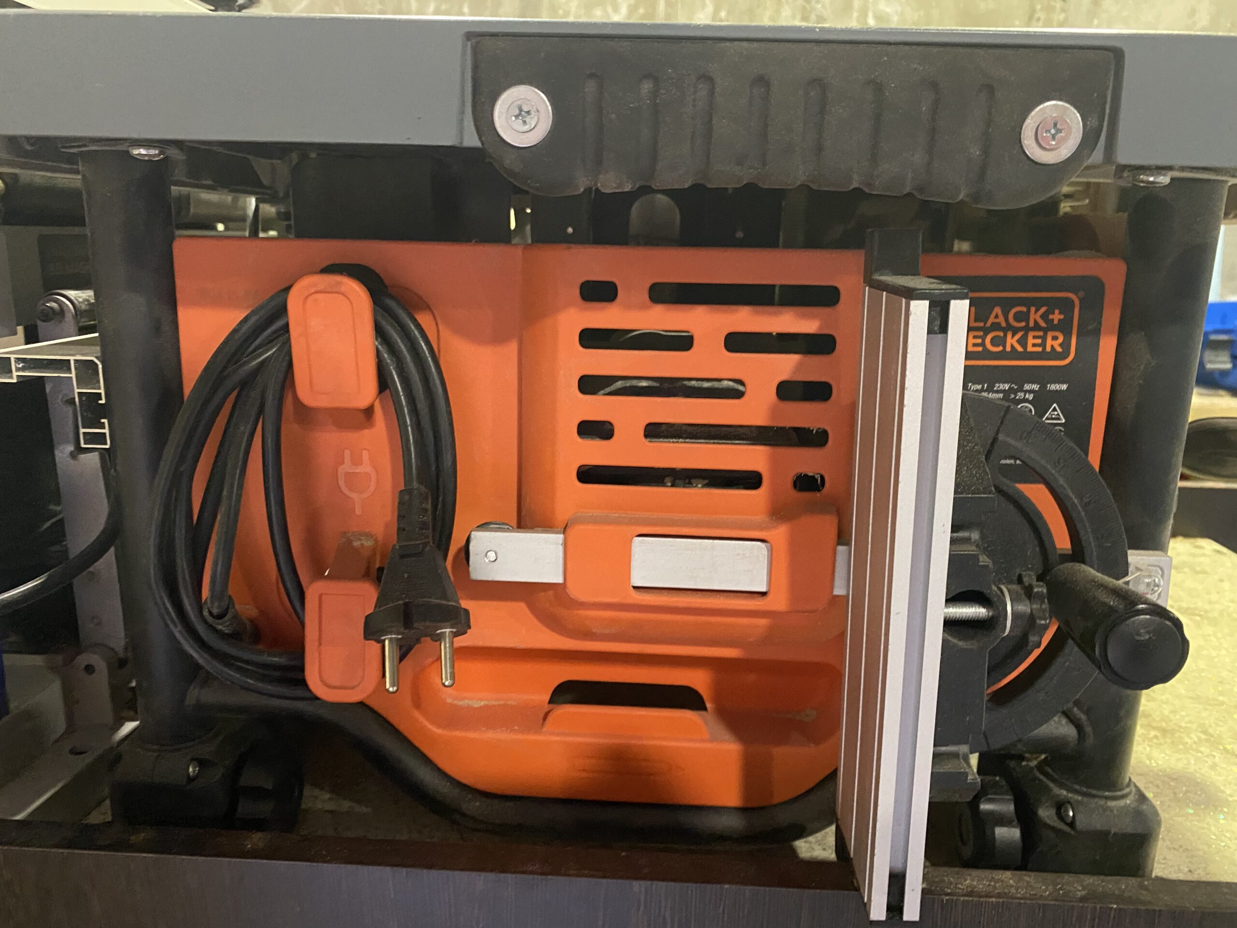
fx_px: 929
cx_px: 618
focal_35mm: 26
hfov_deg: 67.3
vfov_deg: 53.1
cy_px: 464
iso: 640
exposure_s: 1/25
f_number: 1.8
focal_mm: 4.25
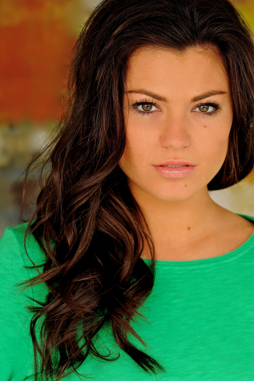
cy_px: 191
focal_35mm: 139
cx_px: 127
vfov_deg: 14.8
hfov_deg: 9.9
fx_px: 1471
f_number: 5
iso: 250
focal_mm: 92
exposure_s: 1/125
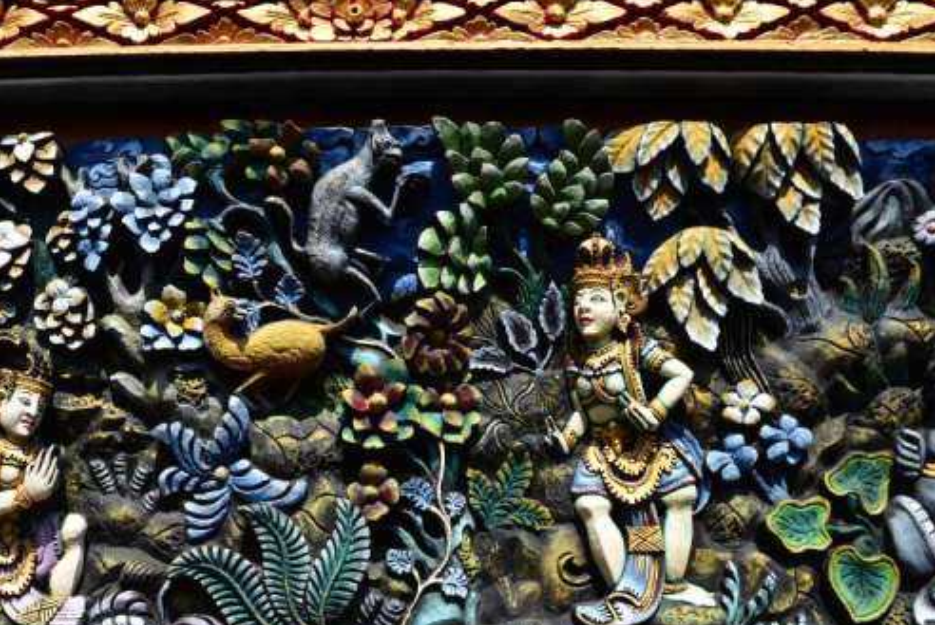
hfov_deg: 48.9
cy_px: 490
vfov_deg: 33.4
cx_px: 331
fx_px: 1014
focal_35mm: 39
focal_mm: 24
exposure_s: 1/250
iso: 100
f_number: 8
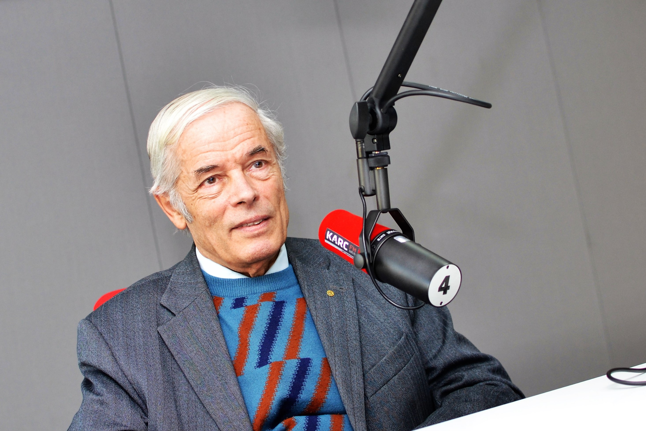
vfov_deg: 25.8
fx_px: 942
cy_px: 216
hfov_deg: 37.9
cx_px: 323
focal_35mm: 52
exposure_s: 1/200
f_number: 2.8
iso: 400
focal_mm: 35
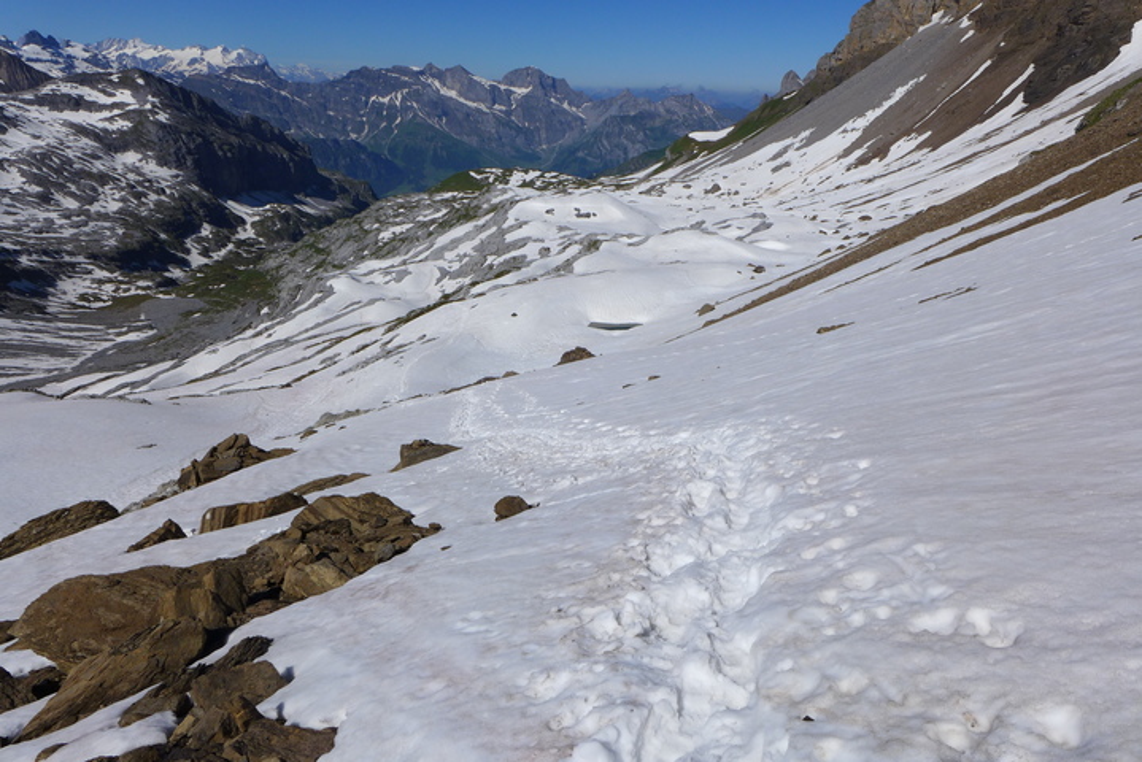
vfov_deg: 53.2
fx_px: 762
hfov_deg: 73.7
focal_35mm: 24
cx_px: 571
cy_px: 381
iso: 80
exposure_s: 1/1600
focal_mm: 4.7
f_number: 5
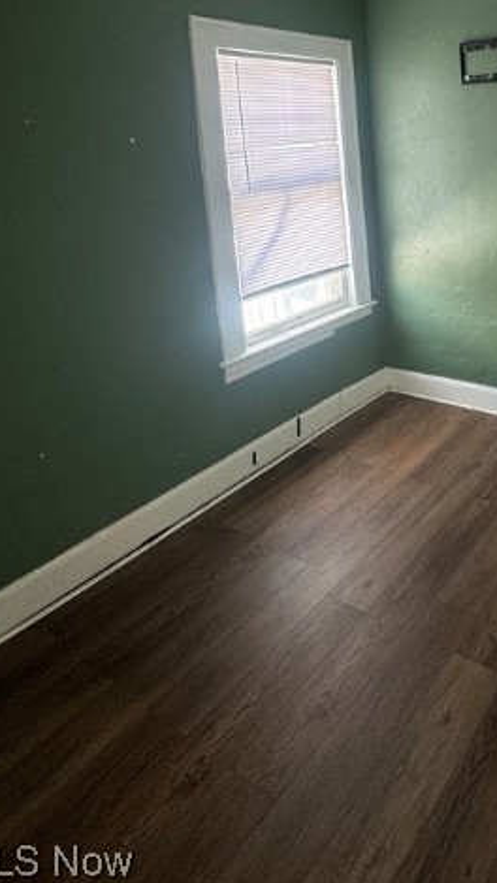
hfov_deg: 40.6
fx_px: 585
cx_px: 489
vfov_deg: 67.3
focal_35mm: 25
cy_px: 181
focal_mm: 2.22
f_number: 2.2
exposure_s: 1/99
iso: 80
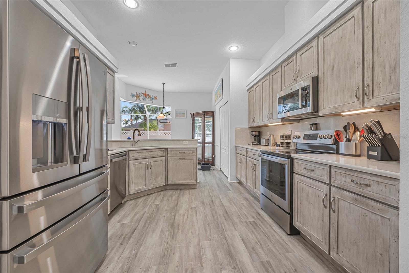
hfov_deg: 100.4
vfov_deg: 77.3
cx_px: 204
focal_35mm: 15
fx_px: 170
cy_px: 136
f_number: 9
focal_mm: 10
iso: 320
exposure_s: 1/20
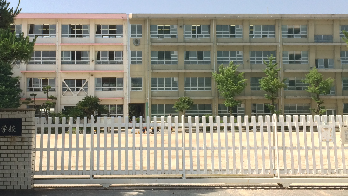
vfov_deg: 21.0
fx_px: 526
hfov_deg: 36.4
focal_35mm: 57
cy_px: 65
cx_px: 134
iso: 32
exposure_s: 1/1053
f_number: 2.2
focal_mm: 4.12
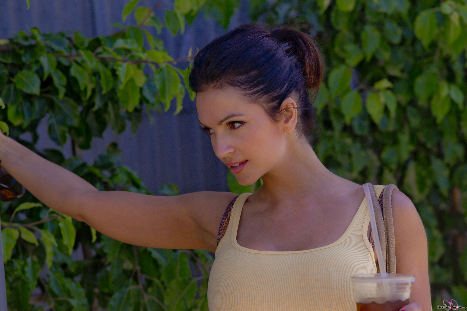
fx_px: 1751
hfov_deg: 15.2
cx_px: 234
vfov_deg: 10.2
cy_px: 156
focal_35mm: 135
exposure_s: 1/2000
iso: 640
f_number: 4
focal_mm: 135
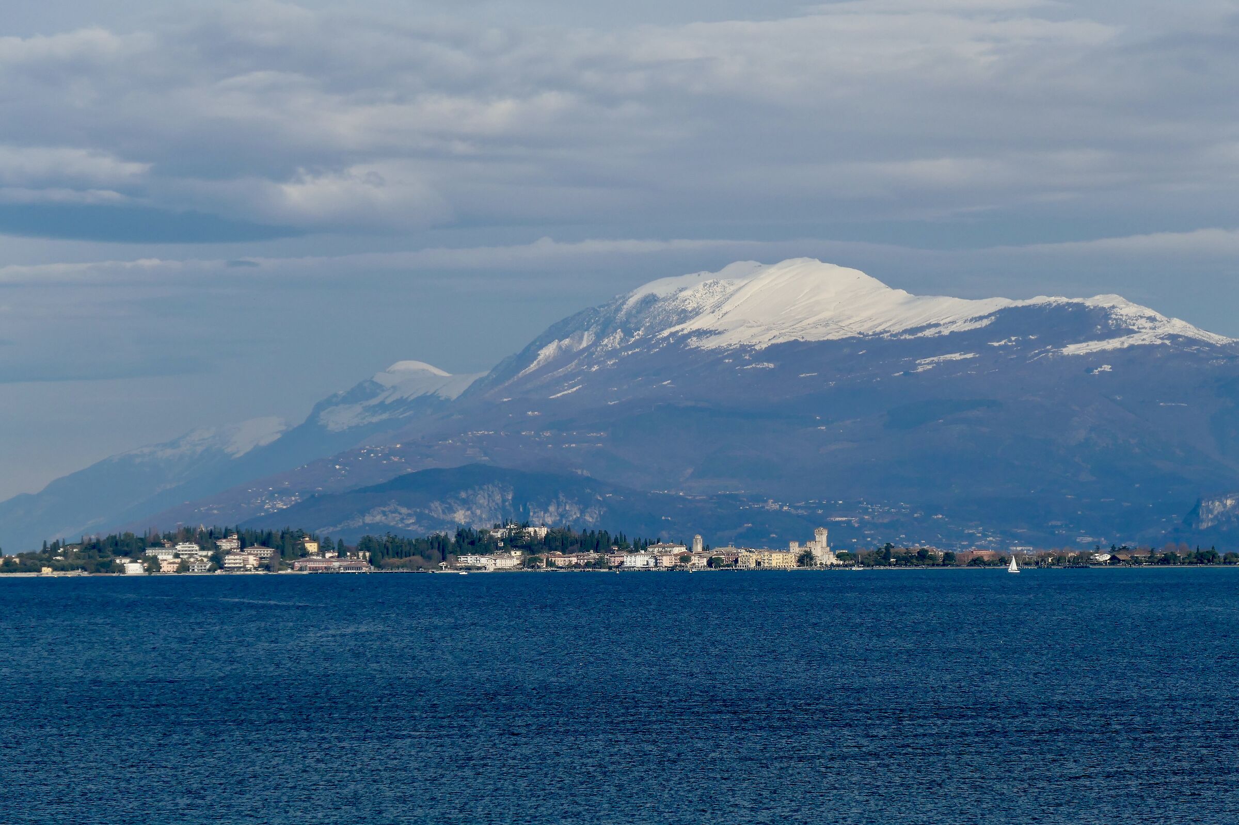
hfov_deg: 14.9
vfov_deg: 9.9
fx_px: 4748
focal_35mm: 138
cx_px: 620
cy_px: 412
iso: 200
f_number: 8
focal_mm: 50.5
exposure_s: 1/1000
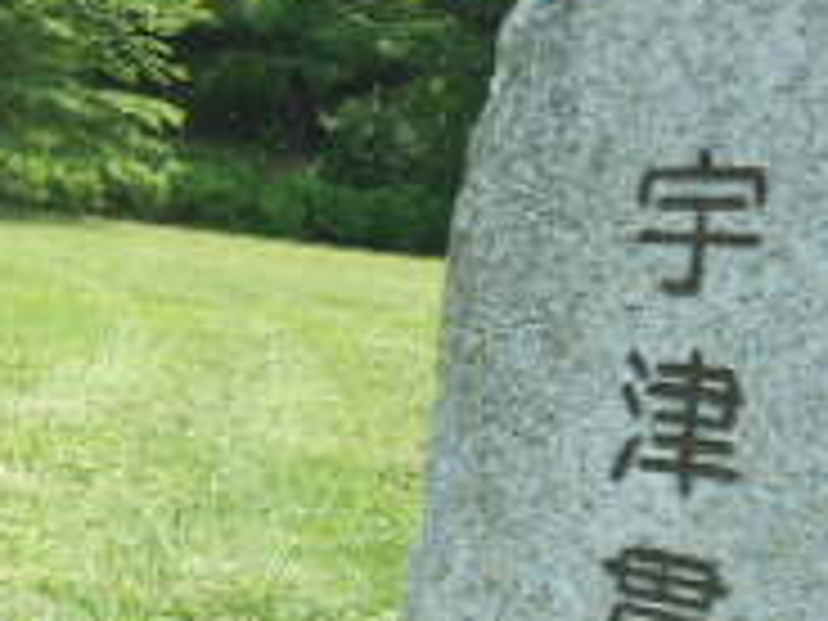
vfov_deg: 16.8
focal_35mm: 87
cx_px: -310
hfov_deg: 20.2
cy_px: 112
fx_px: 2081
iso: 80
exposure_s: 1/400
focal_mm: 4.5
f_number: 3.2
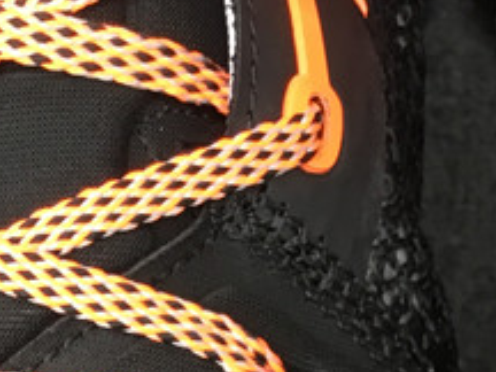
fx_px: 1848
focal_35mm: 129
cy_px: 665
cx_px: 466
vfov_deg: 10.8
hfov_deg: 15.1
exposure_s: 1/33
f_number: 2.4
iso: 64
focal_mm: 3.3
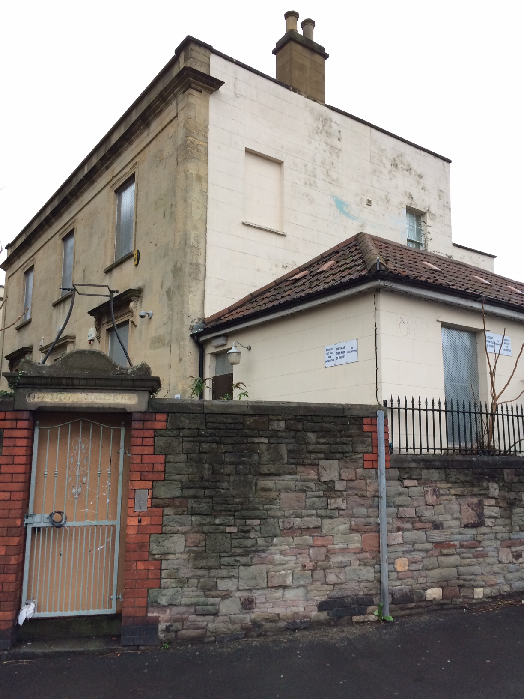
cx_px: 262
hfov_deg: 48.2
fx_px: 585
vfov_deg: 61.7
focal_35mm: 29
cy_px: 350
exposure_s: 1/33
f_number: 2.2
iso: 50
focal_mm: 4.15
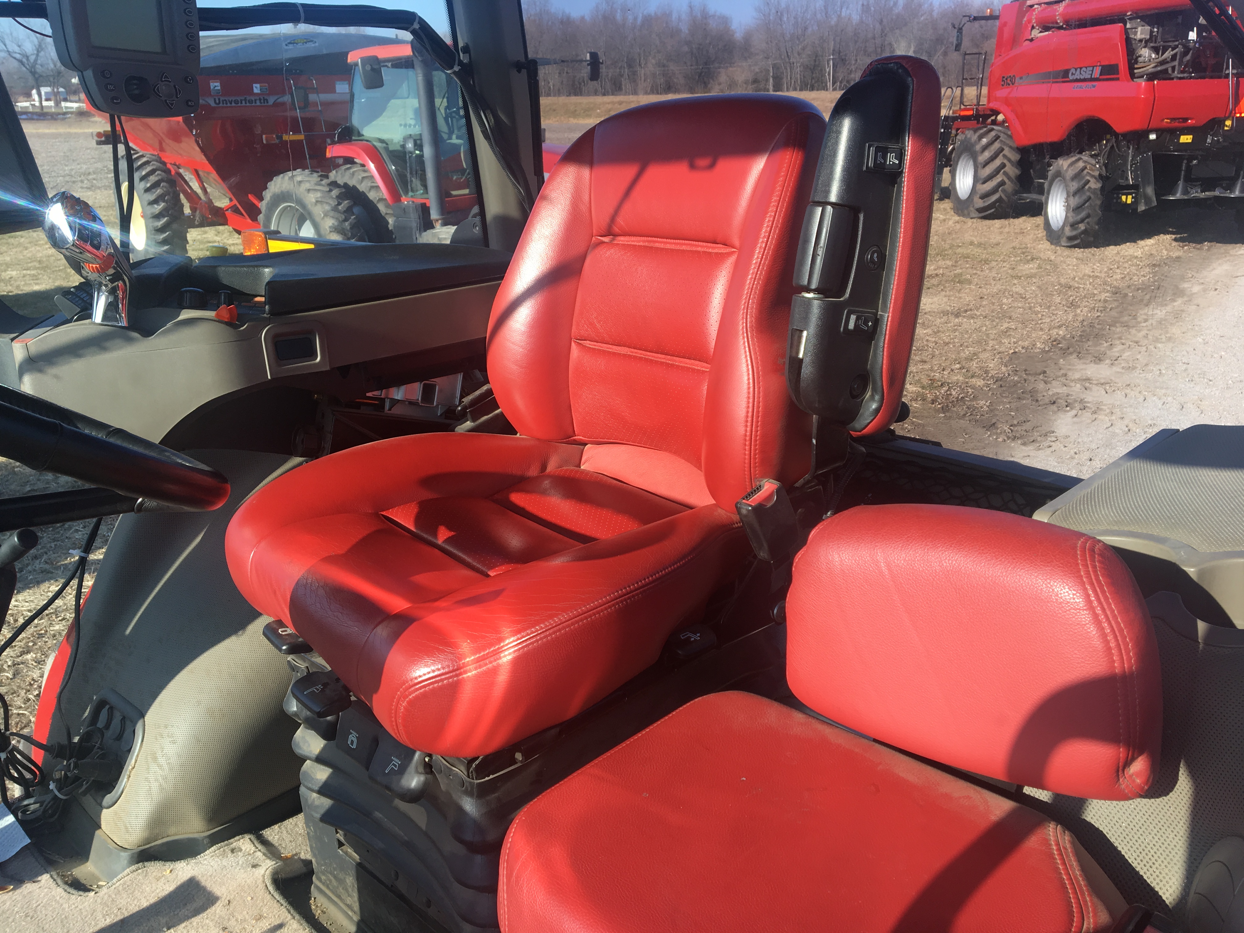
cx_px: 622
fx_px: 1042
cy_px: 466
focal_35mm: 29
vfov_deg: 48.2
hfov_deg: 61.7
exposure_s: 1/455
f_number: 2.2
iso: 25
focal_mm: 4.15
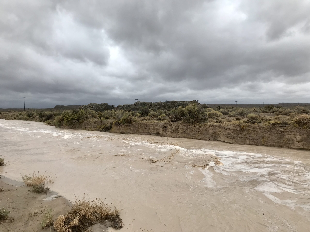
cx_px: 155
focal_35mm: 28
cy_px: 116
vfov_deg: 49.7
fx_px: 251
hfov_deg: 63.4
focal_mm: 3.99
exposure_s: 1/1053
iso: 20
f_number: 1.8
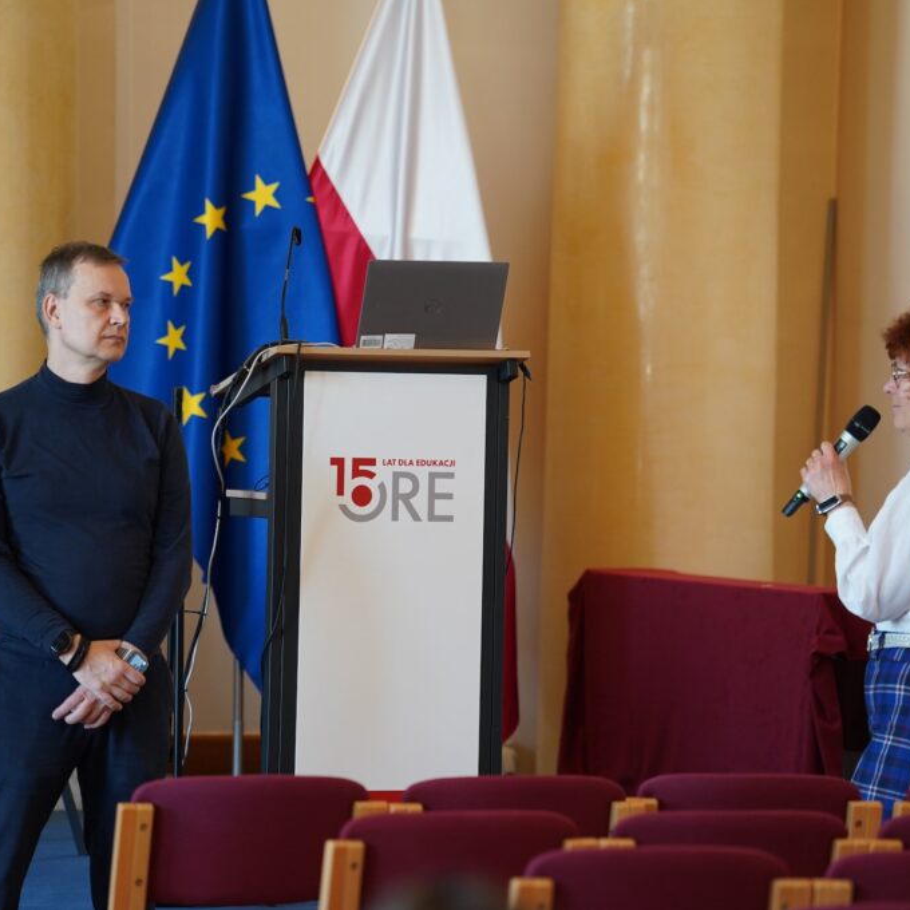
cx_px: 435
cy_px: 454
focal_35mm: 220
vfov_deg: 8.0
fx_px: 6543
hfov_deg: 8.0
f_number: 3.2
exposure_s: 1/200
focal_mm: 172
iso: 1600
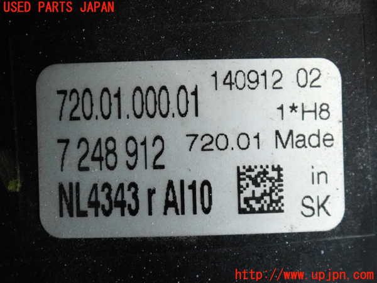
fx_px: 1089
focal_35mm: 100
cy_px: 142
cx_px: 188
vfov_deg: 14.8
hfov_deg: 19.6
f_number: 4.9
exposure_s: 1/125
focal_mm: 18
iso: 2000
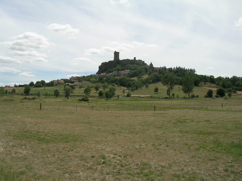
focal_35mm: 35
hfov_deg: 52.6
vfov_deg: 40.7
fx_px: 245
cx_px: 121
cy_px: 90
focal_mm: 5.4
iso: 50
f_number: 4.8
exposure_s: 1/716
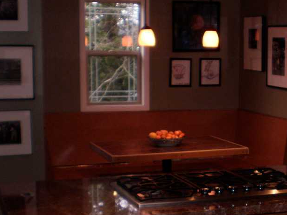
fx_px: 647
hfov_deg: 24.6
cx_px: 232
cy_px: 162
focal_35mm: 78
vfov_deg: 18.8
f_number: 3.1
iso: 100
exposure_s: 1/30
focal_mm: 6.3
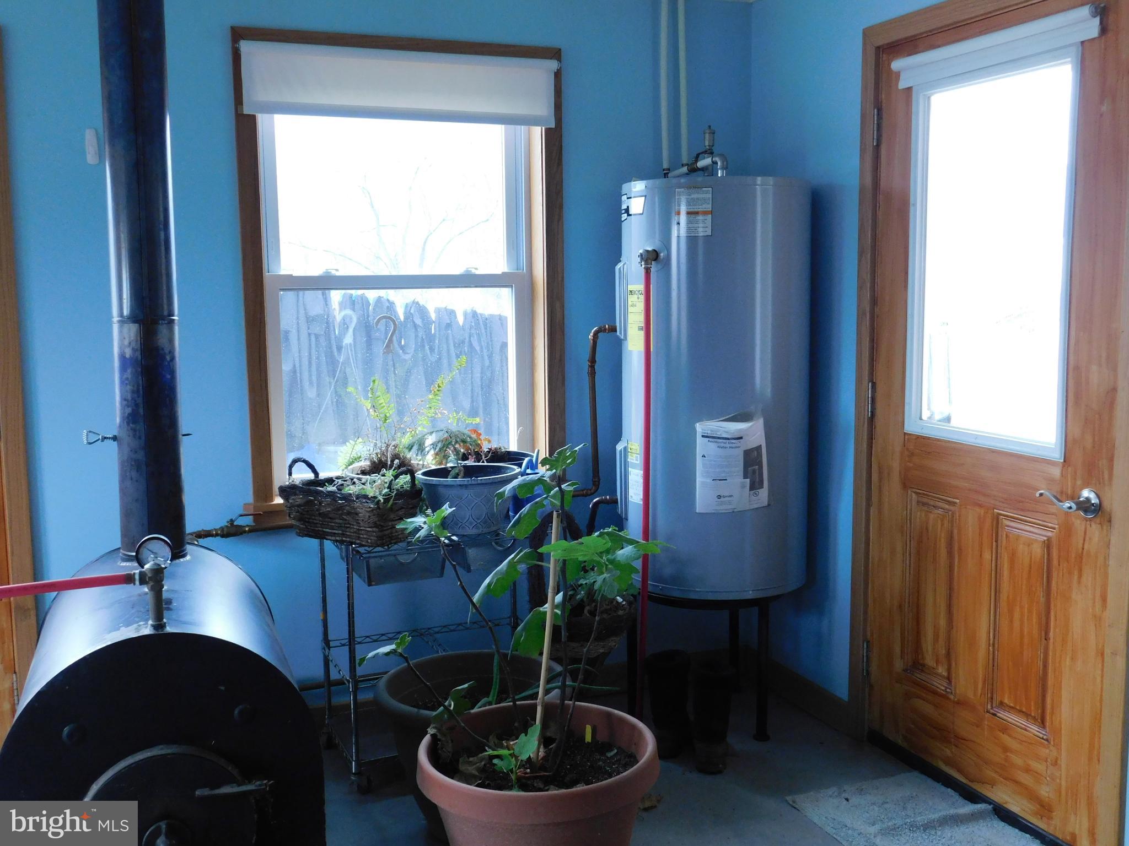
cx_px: 564
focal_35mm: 36
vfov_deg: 39.7
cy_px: 423
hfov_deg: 51.4
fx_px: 1174
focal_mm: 6.3
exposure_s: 1/25
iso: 400
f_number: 3.5
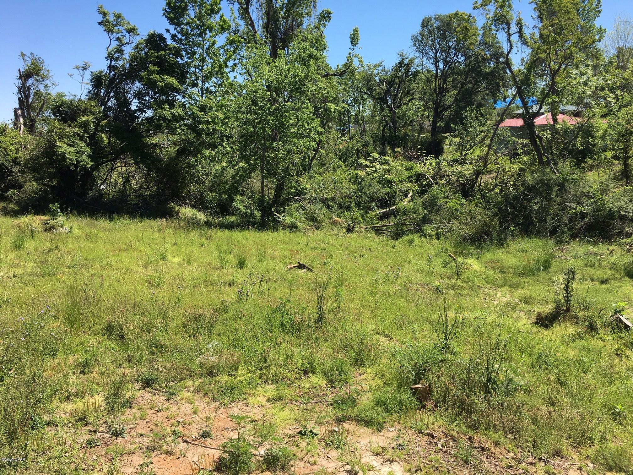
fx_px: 530
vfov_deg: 48.2
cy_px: 238
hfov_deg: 61.7
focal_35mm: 29
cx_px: 316
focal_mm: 4.15
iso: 25
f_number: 2.2
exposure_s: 1/986
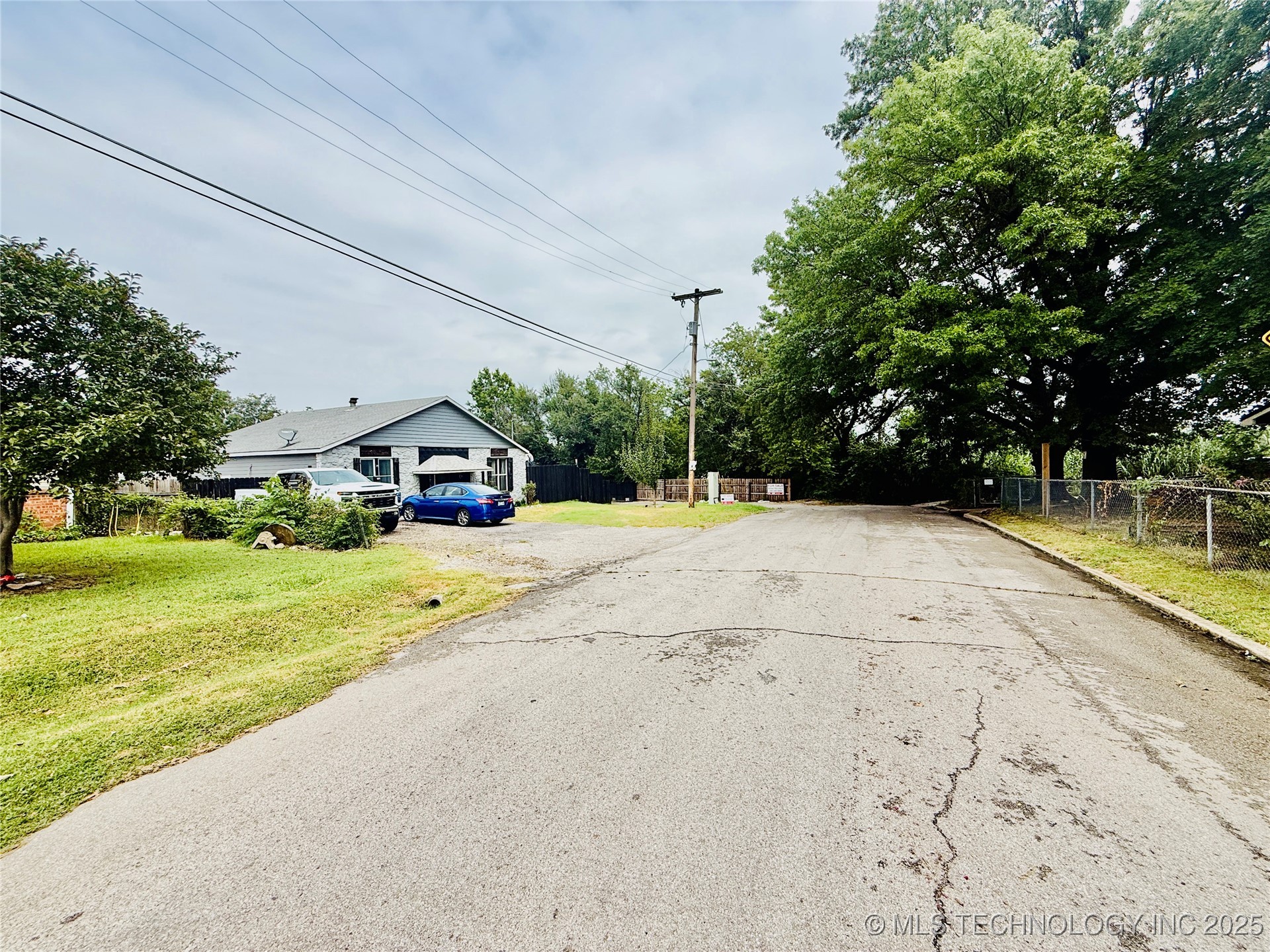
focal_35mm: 14
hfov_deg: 102.1
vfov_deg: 85.7
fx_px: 514
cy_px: 476
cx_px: 635
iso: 50
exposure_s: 1/2841
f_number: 2.2
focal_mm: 2.22
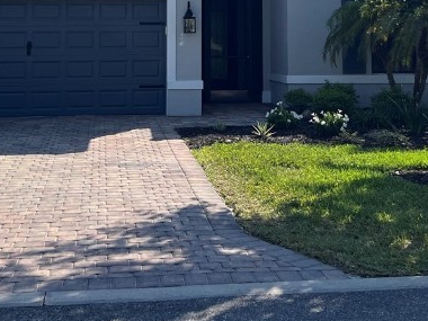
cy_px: -26
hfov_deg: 27.8
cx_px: 222
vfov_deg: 20.1
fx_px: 865
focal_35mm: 70
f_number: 1.5
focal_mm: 5.7
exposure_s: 1/5587
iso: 50
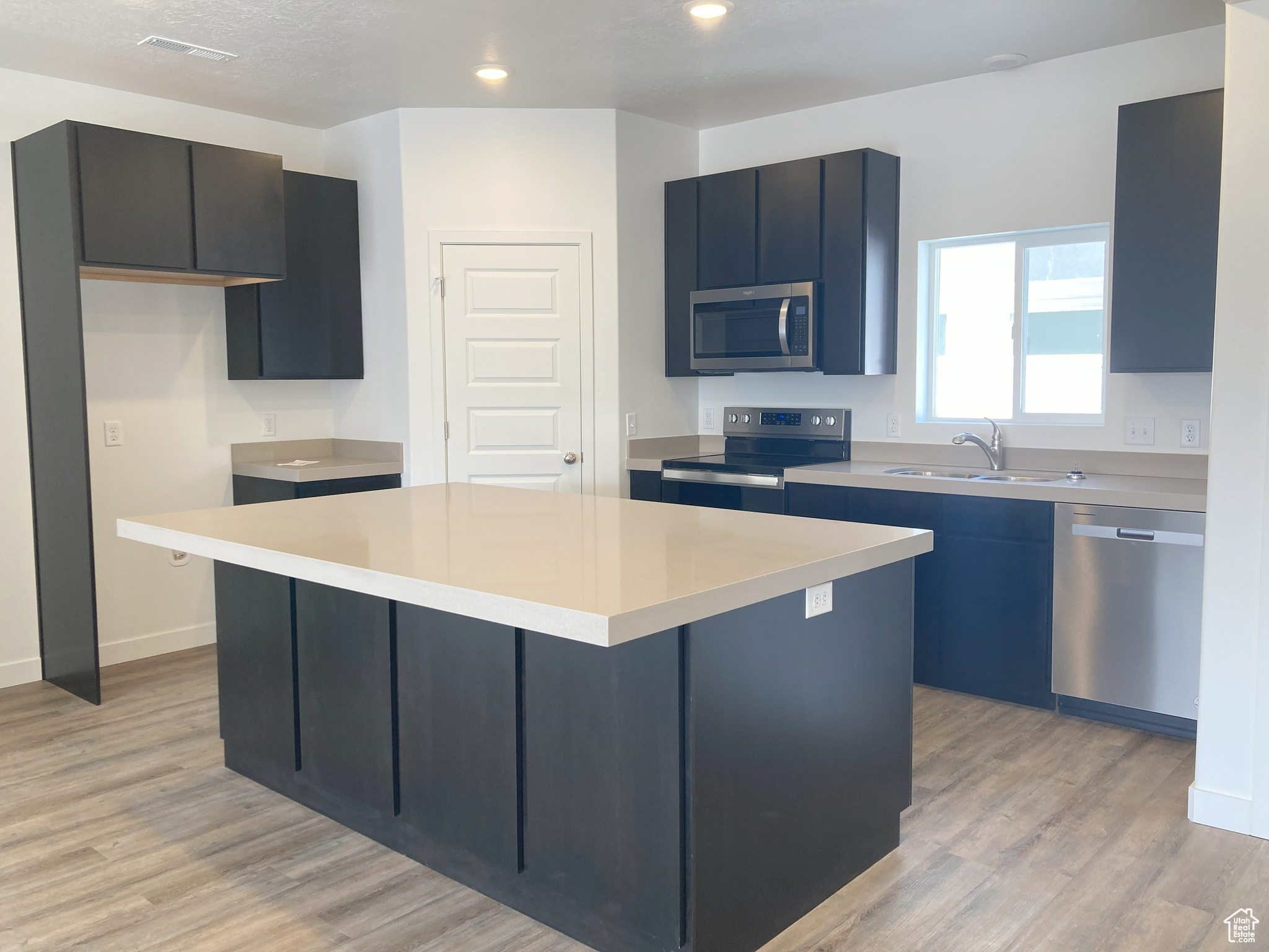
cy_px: 476
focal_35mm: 28
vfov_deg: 49.7
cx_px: 634
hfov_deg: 63.4
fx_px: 1026
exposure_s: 1/60
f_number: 1.8
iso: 40
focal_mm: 3.99
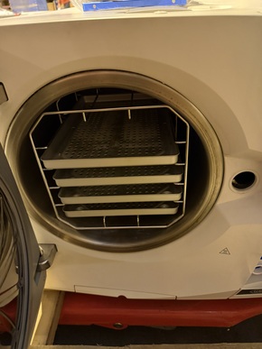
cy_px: 174
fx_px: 242
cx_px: 131
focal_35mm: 24
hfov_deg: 56.8
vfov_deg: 71.6
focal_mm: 6.76
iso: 800
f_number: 1.78
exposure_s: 1/25
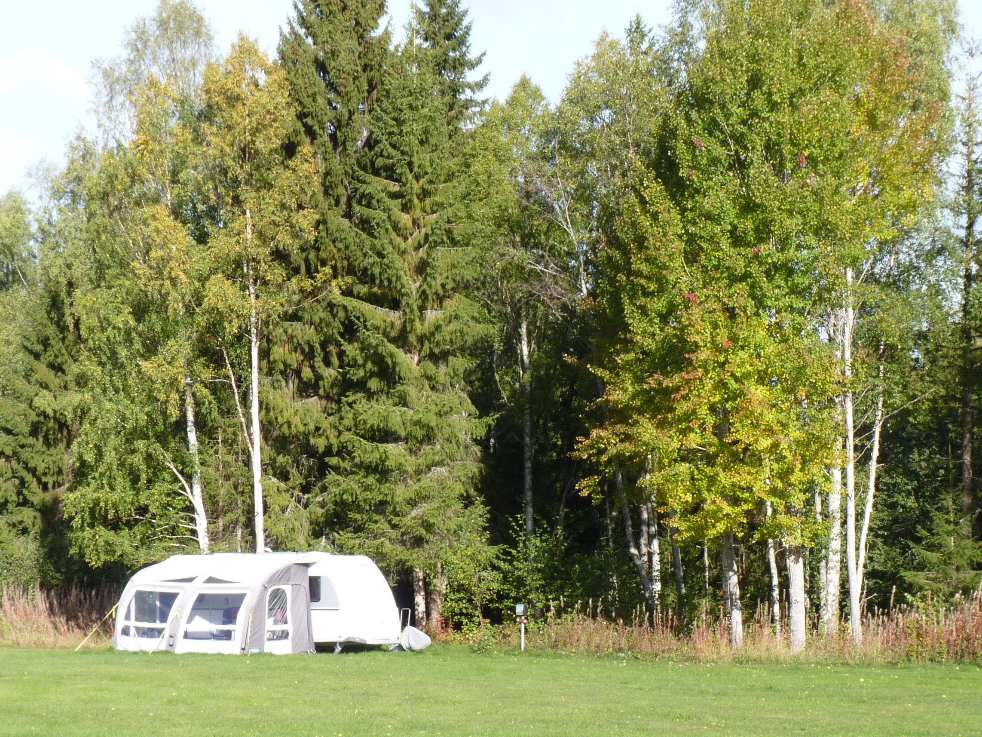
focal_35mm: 70
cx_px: 545
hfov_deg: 27.8
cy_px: 431
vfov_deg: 21.0
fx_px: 1986
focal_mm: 8.7
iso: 80
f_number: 4.5
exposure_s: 1/250
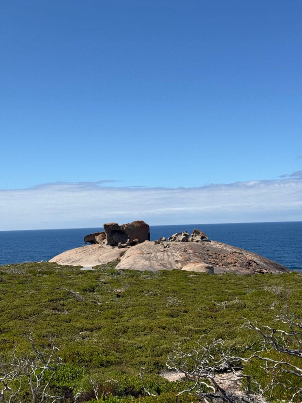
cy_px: 202
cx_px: 151
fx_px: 558
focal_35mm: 48
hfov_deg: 30.3
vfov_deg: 39.7
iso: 64
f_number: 1.78
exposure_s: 1/7143
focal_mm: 6.76
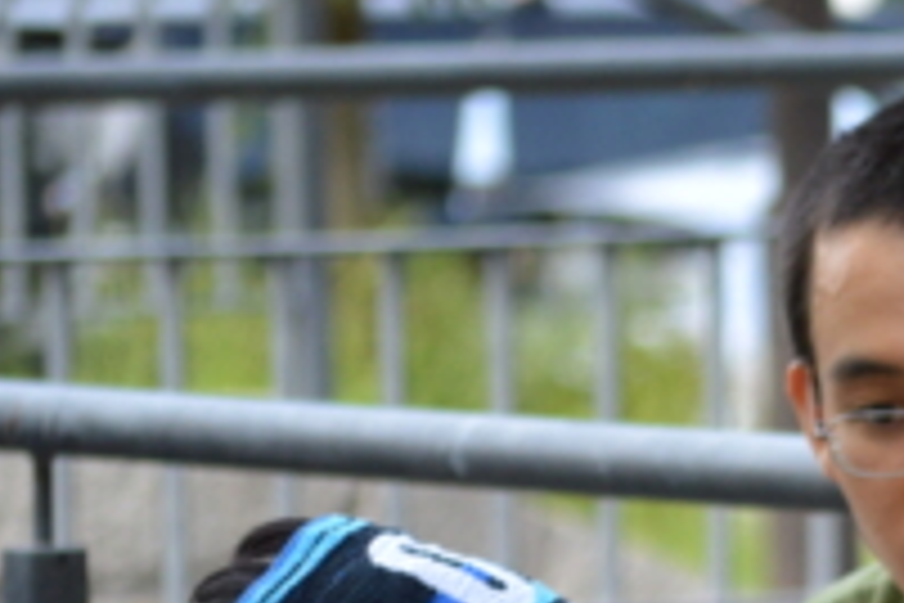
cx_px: 1408
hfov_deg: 2.9
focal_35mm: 717
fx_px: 18003
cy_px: 1107
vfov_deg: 1.9
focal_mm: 120
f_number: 5
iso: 400
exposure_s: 1/400
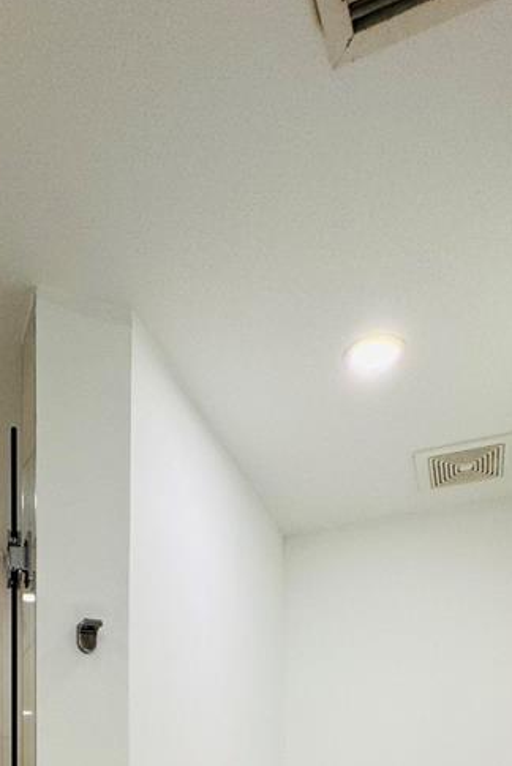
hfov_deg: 36.4
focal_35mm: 36
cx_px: 155
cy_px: 888
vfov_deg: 40.2
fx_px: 767
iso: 100
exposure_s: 1/120
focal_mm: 2.22
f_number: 2.2
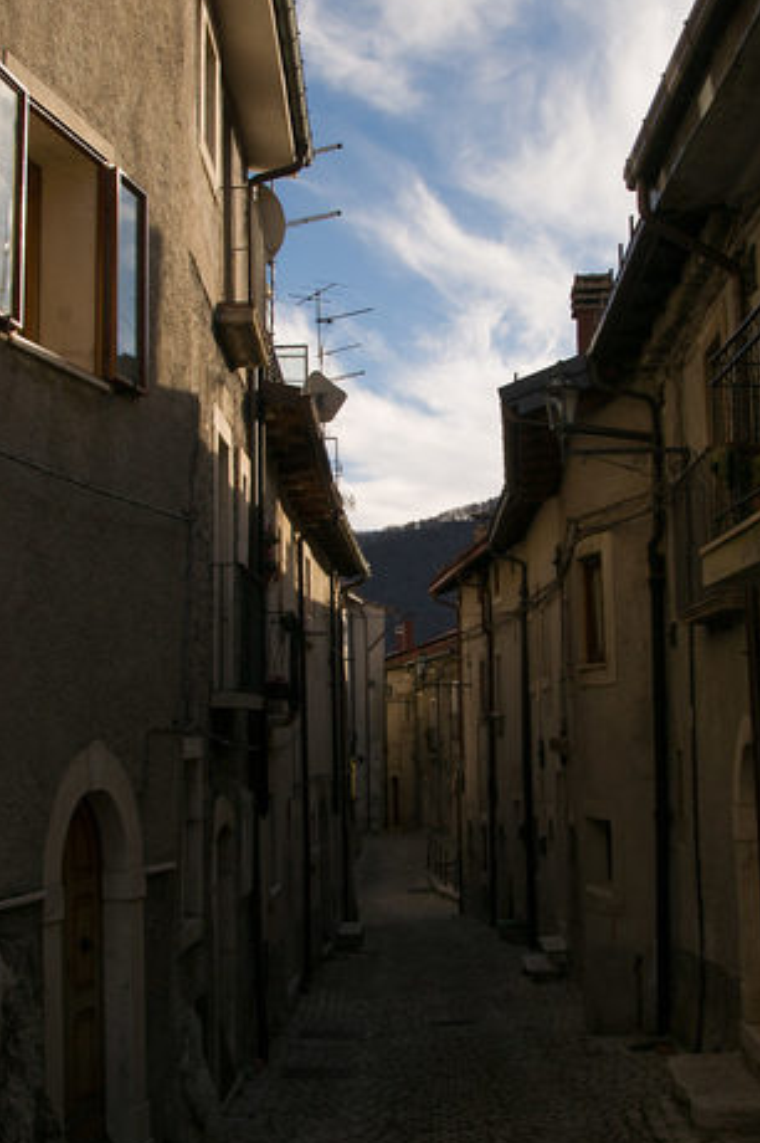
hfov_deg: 28.6
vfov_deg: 41.9
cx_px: 427
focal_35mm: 47
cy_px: 532
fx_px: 1490
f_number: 16
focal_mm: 24
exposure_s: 1/60
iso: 100
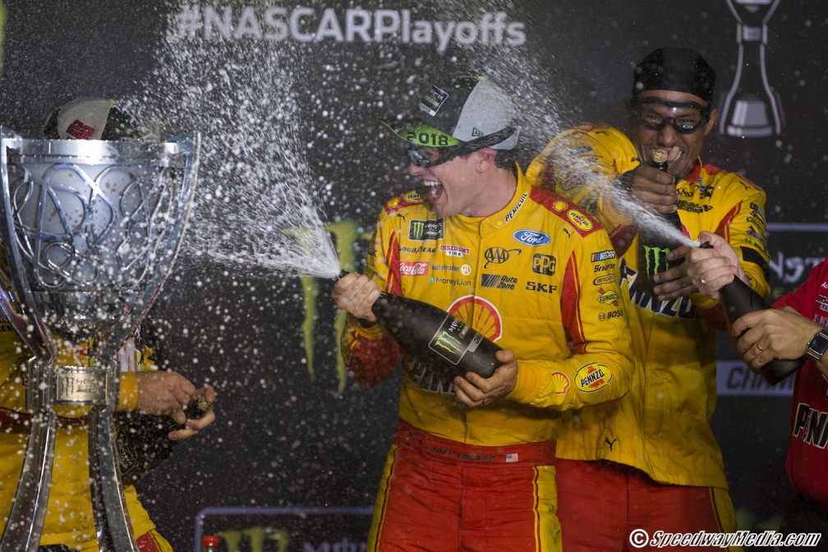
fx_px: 6037
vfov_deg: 5.2
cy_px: 276
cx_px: 414
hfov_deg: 7.8
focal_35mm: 262
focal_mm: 175
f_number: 2.8
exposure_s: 1/1000
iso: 2500
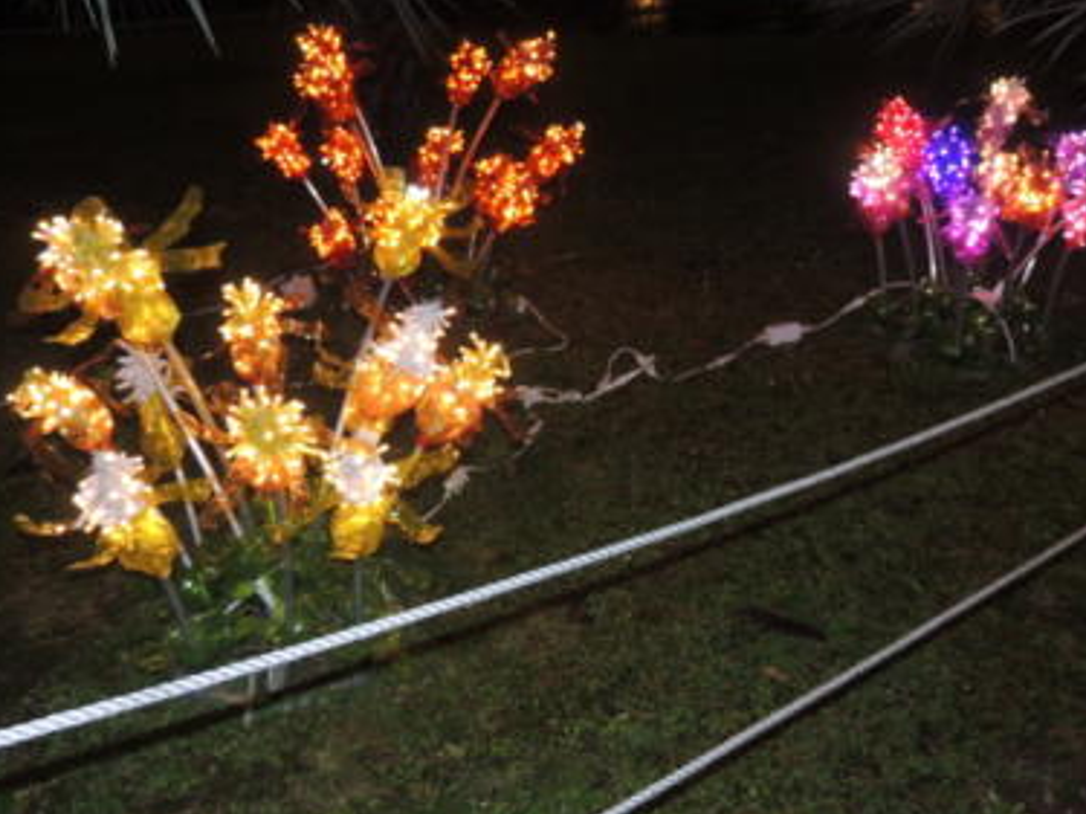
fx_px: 1255
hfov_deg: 46.7
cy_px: 280
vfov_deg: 35.6
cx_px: 614
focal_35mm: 40
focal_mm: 5.3
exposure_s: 1/30
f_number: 3.1
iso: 200
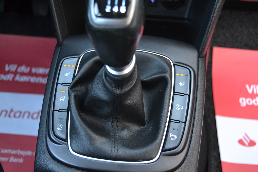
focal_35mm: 39
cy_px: 86
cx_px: 129
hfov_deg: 49.6
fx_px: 279
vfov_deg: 34.2
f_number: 4
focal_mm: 26
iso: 1000
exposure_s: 1/60
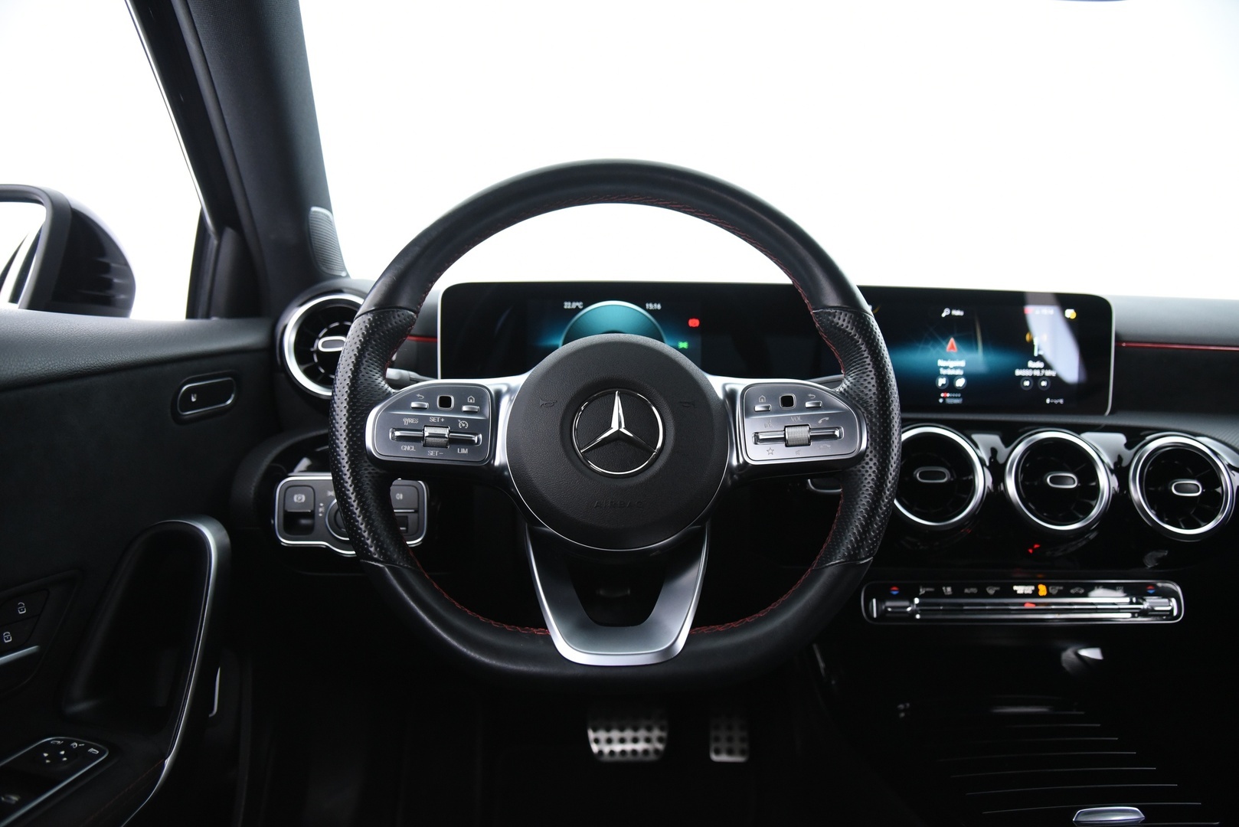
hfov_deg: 73.7
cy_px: 414
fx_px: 826
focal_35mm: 24
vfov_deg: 53.2
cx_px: 620
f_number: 4
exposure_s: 1/20
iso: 4000
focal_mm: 24
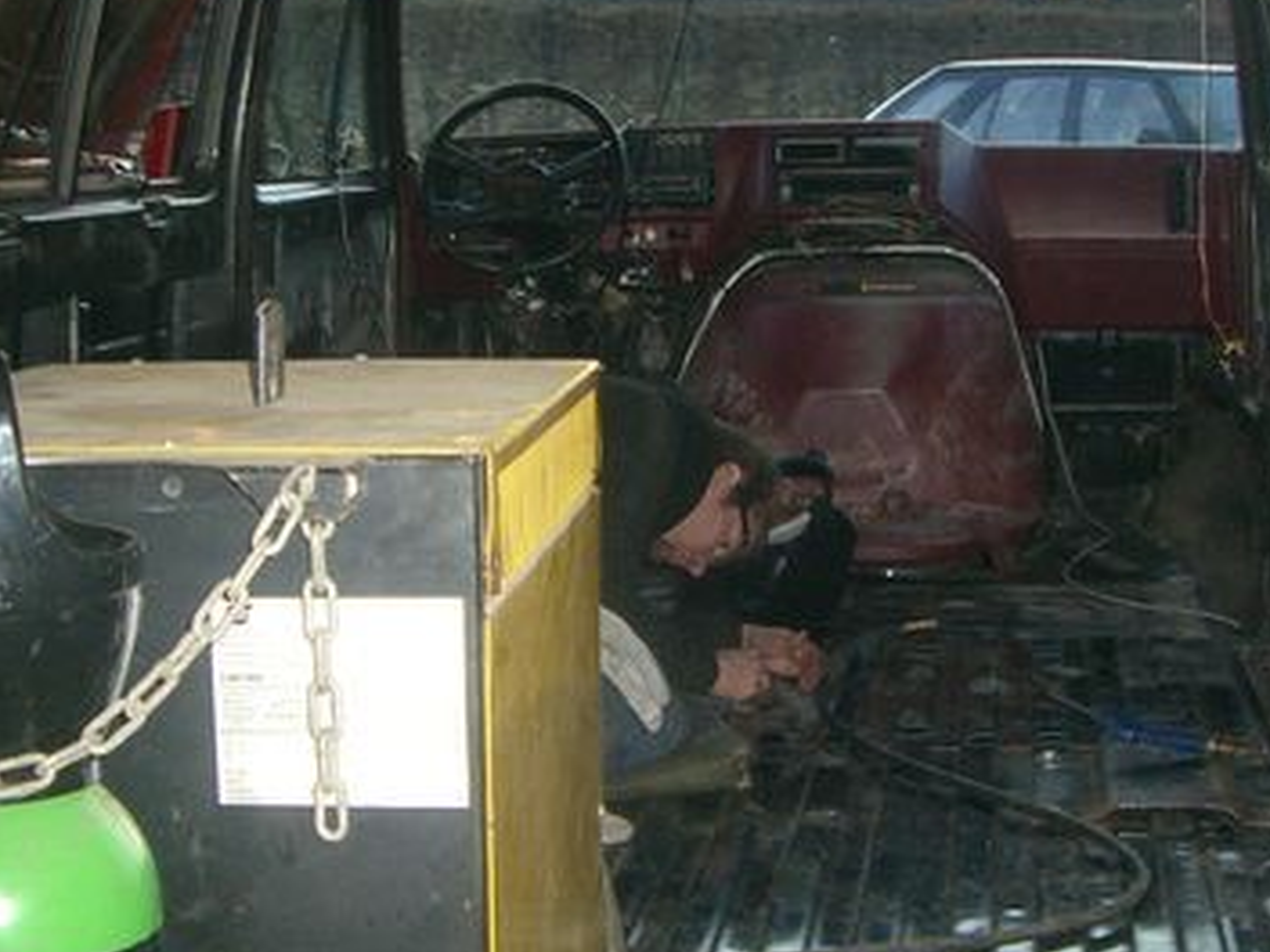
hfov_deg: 28.1
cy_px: 465
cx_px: 714
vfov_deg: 21.3
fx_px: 2531
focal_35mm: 69
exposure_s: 1/60
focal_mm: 6.2
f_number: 2.7
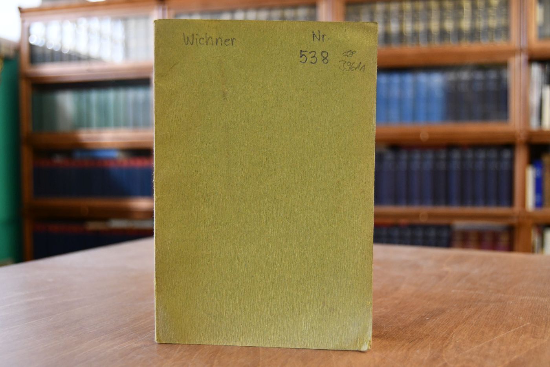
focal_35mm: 39
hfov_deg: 49.6
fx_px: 596
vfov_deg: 34.2
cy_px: 184
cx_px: 275
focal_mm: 26
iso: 1800
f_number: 4
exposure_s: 1/125
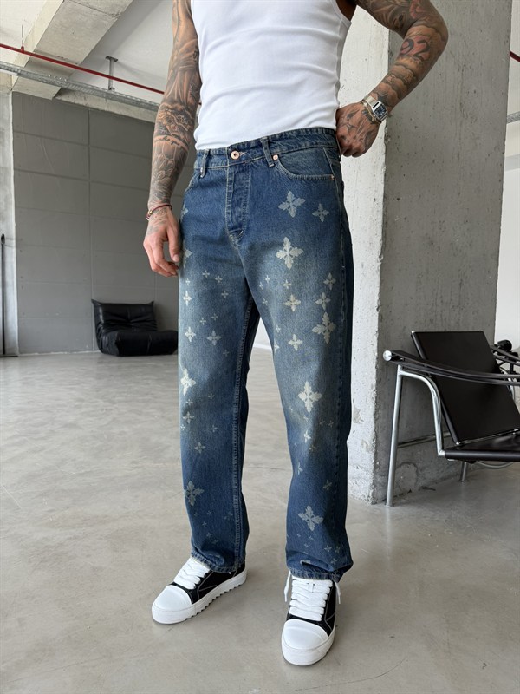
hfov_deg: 56.8
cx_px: 260
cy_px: 347
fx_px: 481
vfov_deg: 71.6
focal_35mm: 24
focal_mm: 6.76
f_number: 1.78
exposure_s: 1/131
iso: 80
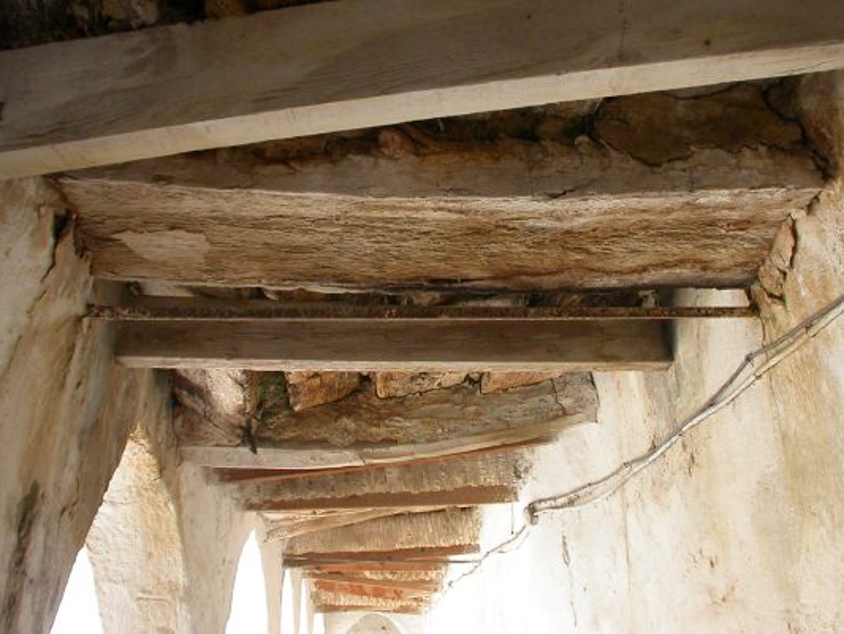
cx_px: 442
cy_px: 257
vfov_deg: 25.6
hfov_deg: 33.8
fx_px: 1390
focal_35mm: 57
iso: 100
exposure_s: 1/51.8
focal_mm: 7.85
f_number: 2.6
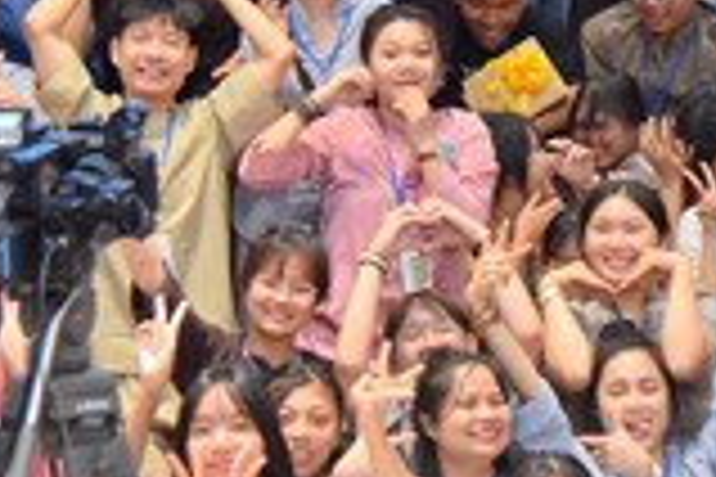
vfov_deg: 8.3
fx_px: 3262
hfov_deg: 12.5
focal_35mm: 164
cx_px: 581
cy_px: 61
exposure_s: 1/125
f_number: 5
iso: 1250
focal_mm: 40
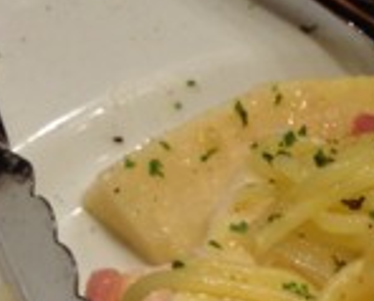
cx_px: 490
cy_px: 526
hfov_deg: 13.3
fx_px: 1542
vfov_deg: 10.5
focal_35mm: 139
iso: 80
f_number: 2.4
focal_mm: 4.13
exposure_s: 1/20
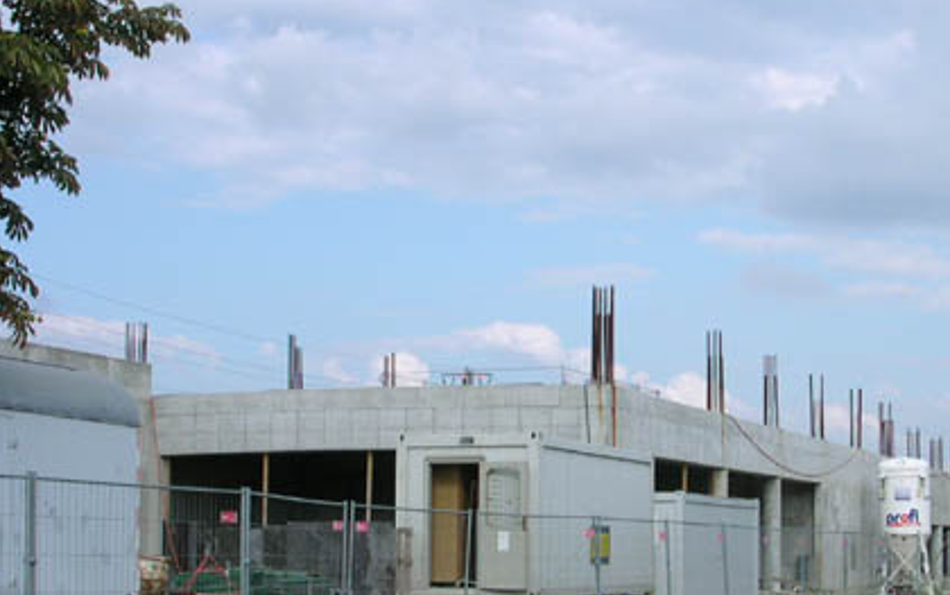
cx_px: 620
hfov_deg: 30.0
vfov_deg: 19.0
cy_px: 440
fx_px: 1762
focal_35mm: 68
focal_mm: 7.5
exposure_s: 1/272
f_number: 5.2
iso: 100
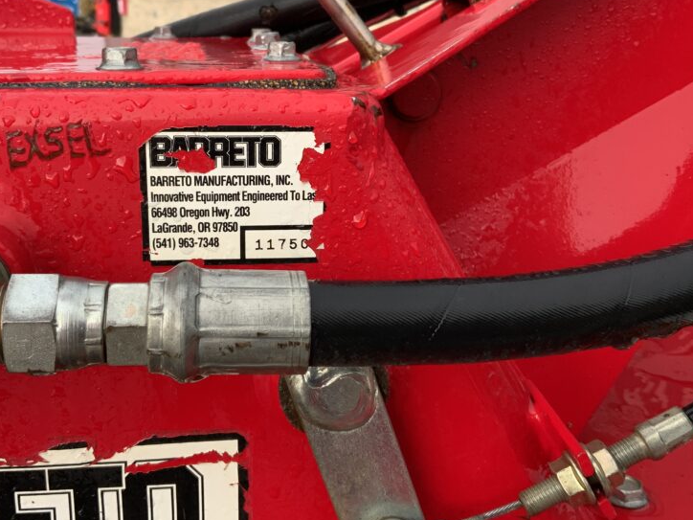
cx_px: 301
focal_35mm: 41
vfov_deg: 35.1
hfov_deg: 45.7
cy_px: 219
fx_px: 821
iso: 50
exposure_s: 1/122
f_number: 1.8
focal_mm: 3
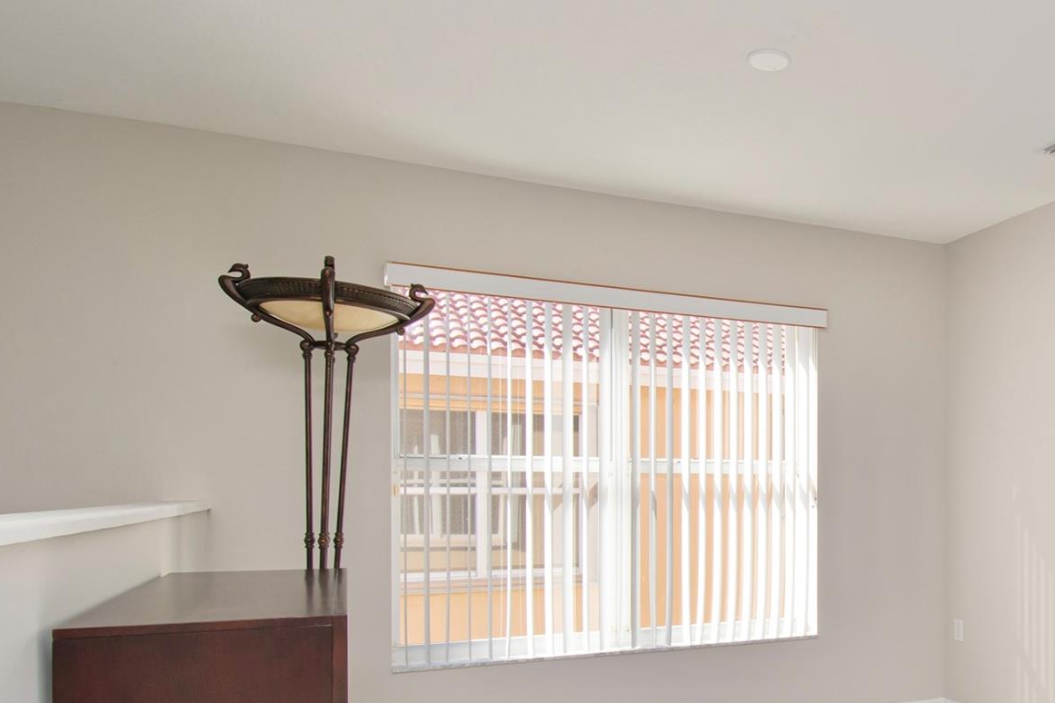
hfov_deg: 57.2
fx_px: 892
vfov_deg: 42.2
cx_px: 825
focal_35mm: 30
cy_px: 489
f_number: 10
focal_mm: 11.5
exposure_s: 1/200
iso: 250
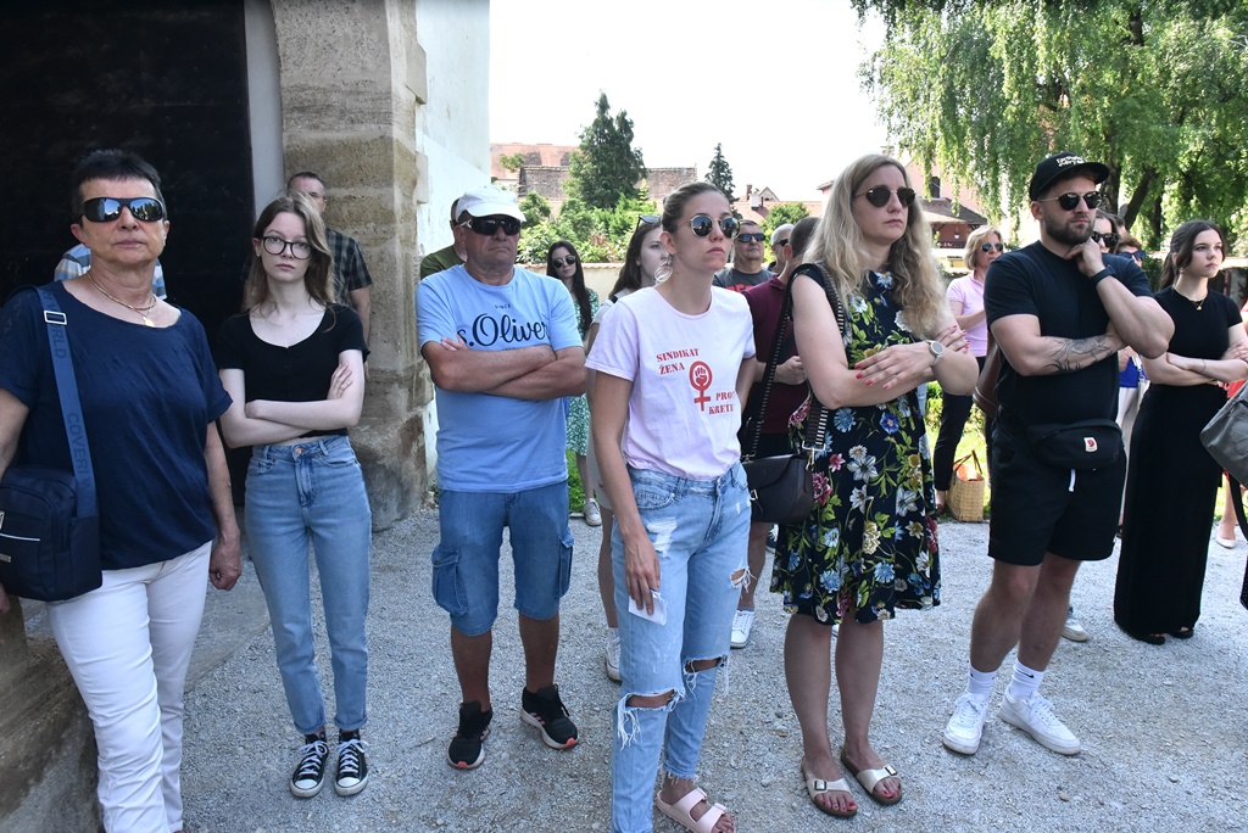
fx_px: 832
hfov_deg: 73.7
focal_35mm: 24
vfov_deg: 53.2
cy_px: 416
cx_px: 624
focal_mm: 24
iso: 3200
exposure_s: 1/2500
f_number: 8
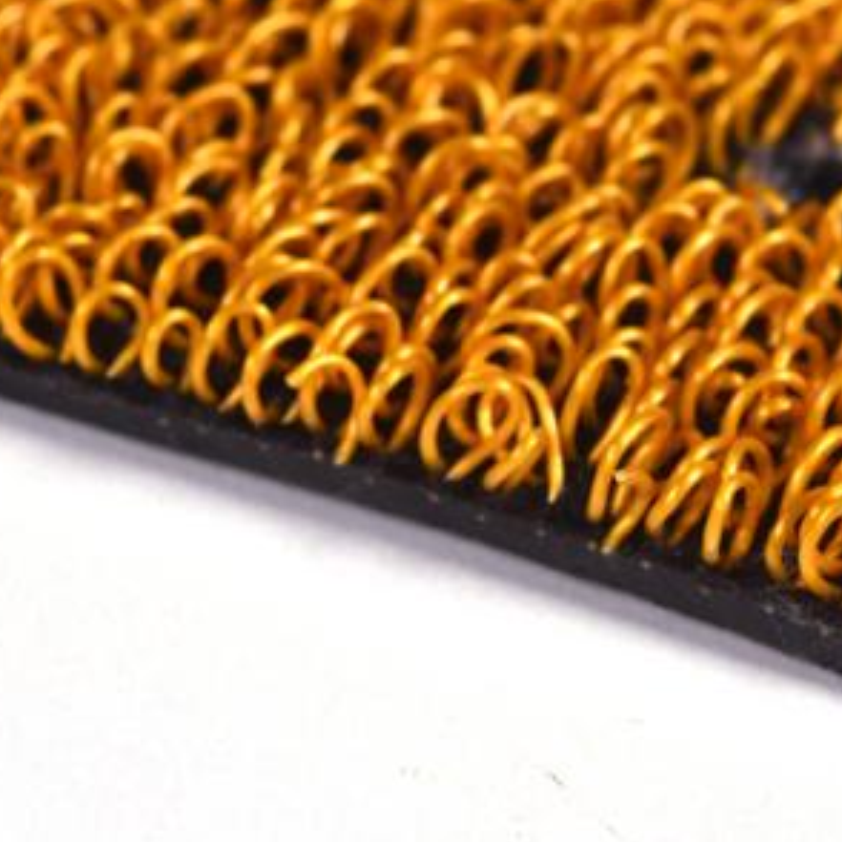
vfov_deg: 5.5
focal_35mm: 319
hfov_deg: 5.5
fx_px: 8779
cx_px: 593
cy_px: 354
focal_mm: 105
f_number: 11
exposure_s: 1/100
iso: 320
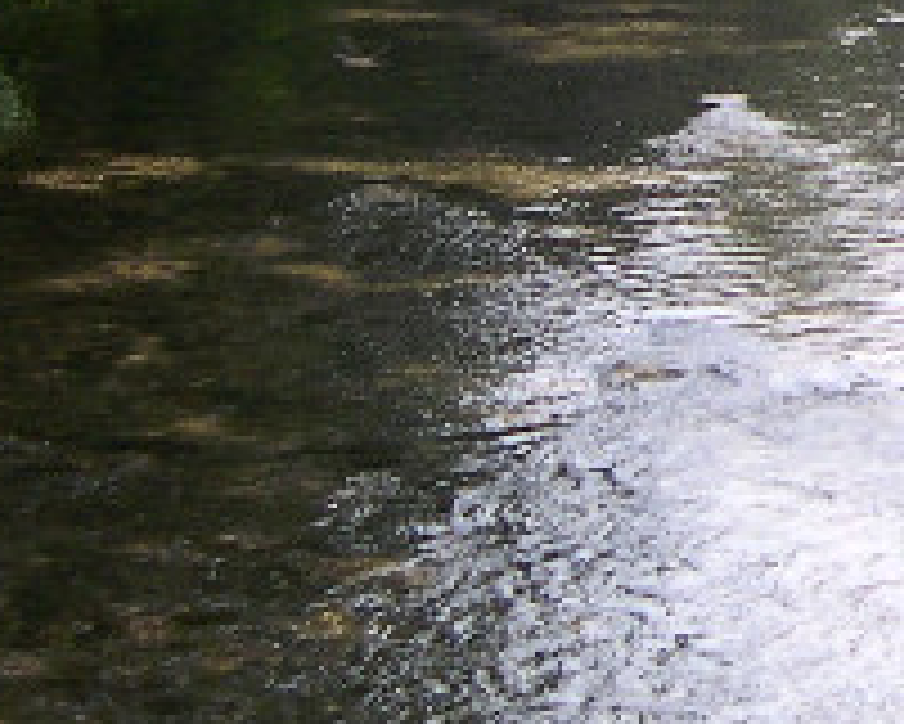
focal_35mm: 157
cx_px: 1340
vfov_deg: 9.7
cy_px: -211
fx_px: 4203
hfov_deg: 11.8
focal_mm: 8
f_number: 2.8
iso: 100
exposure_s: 1/324
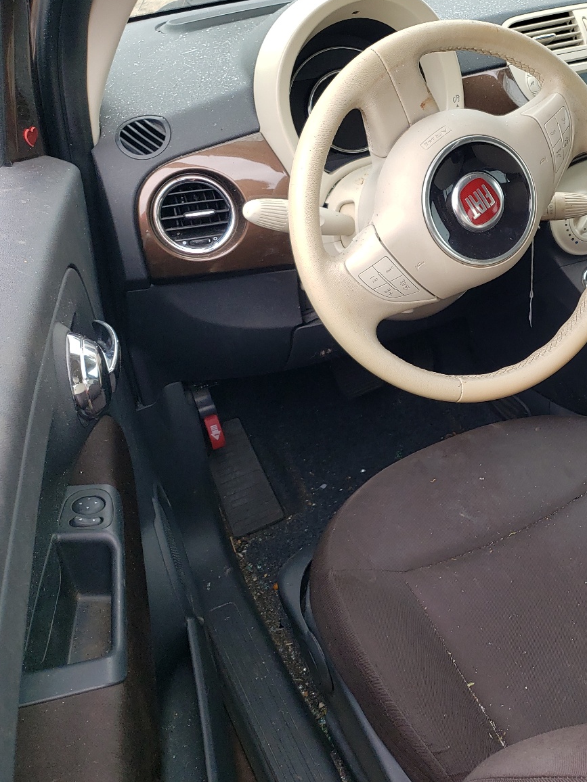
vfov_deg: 51.3
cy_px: 377
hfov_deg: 37.5
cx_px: 509
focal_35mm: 36
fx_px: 814
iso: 50
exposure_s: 1/278
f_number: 1.5
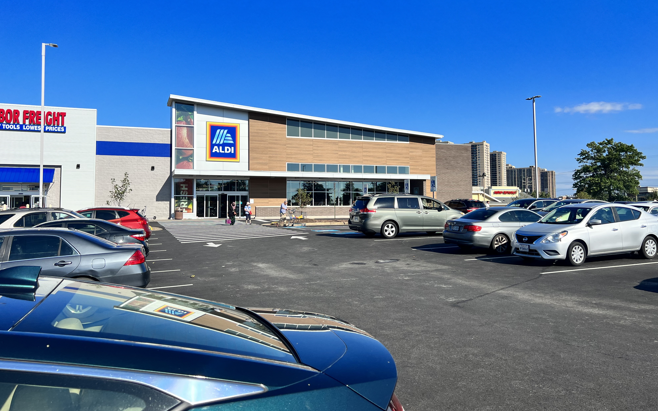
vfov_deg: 44.4
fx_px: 502
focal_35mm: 28
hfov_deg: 66.5
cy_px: 181
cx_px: 331
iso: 50
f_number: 1.5
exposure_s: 1/5076
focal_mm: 5.7
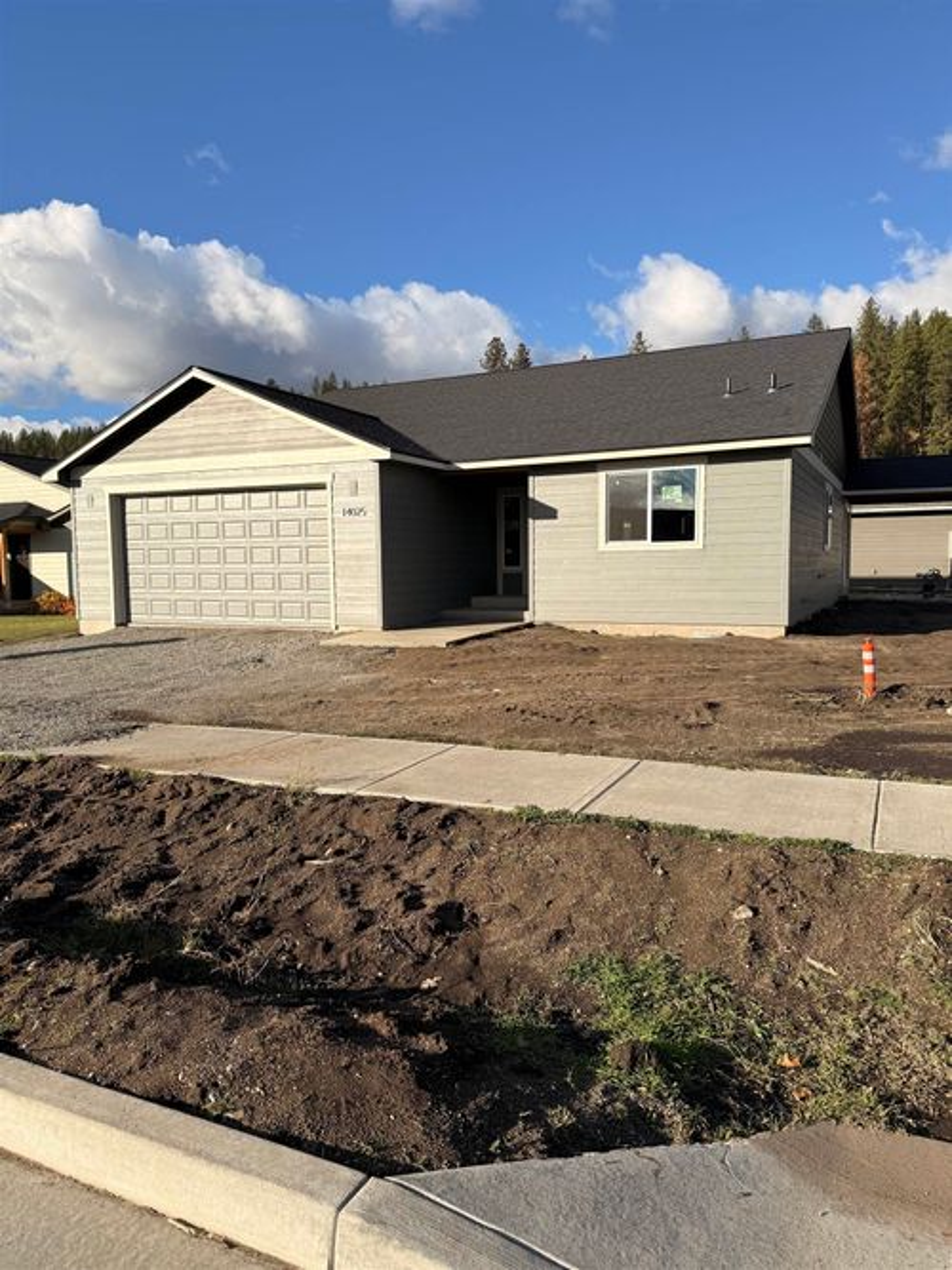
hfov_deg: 56.8
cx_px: 476
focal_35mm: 24
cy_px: 635
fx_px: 880
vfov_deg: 71.6
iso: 80
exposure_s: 1/3953
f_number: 1.78
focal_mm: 6.76
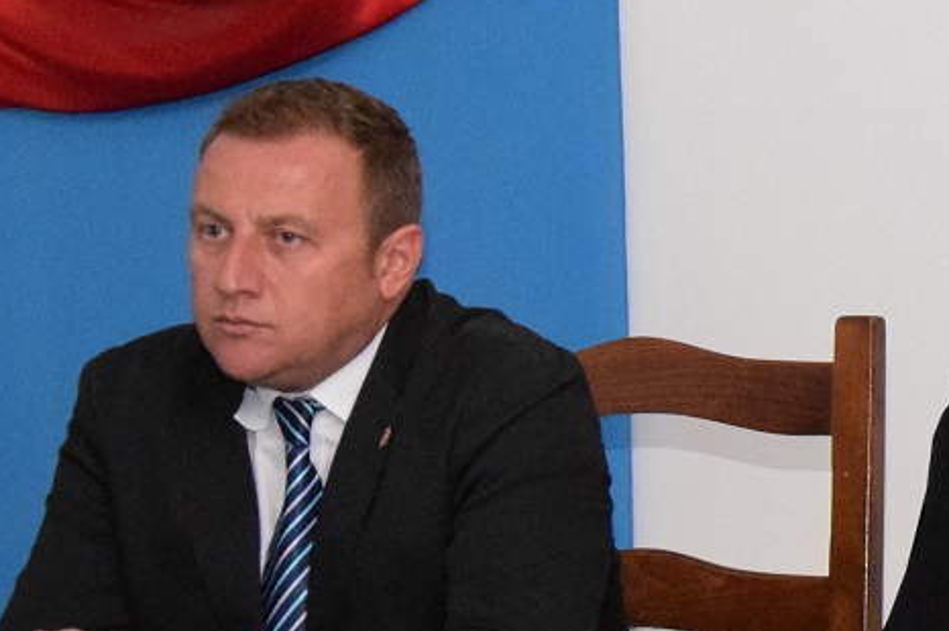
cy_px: 227
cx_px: 1855
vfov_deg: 6.3
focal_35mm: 219
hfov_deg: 8.9
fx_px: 5769
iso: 4000
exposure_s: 1/40
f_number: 5
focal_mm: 34
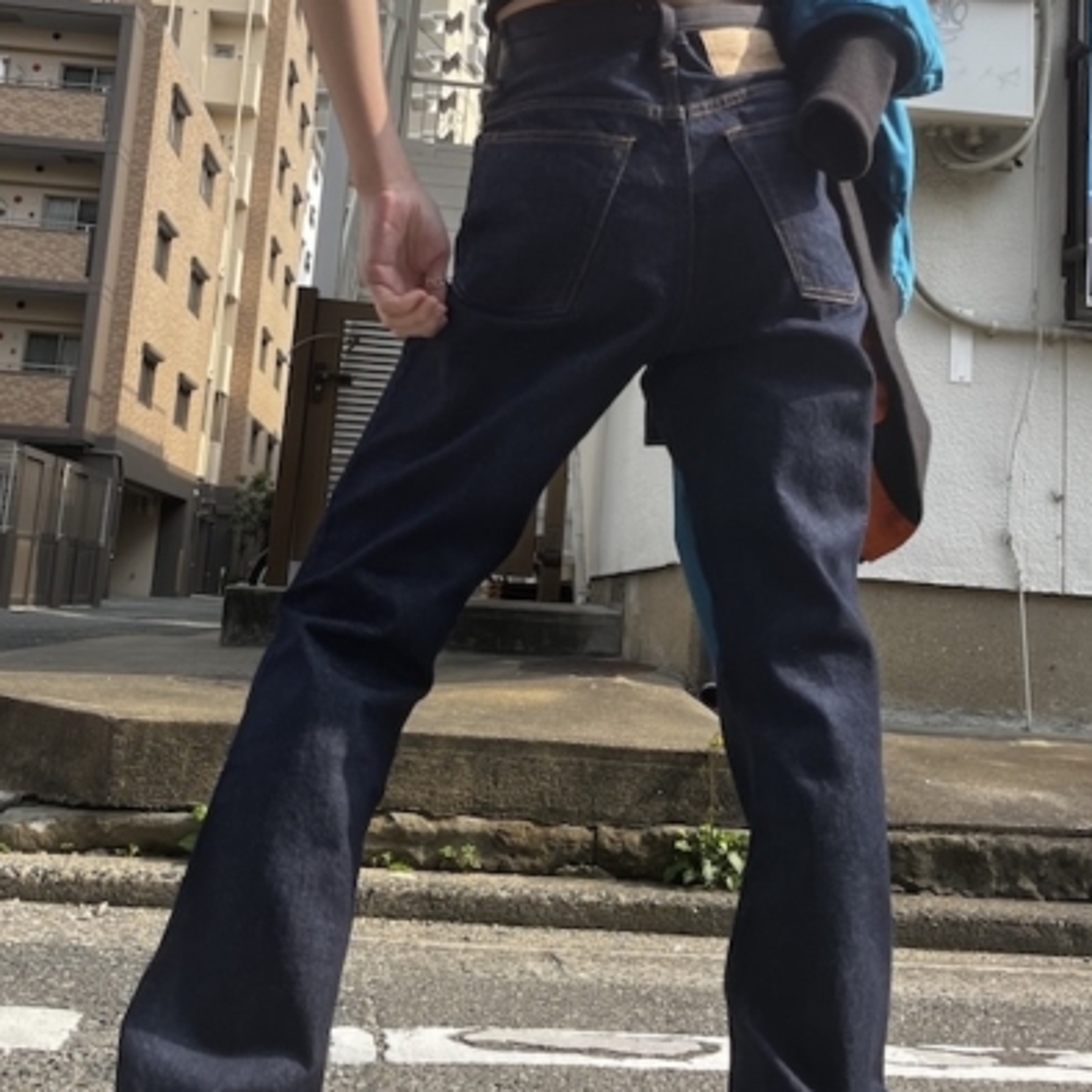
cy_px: 571
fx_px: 1106
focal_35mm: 31
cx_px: 547
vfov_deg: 52.5
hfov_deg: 52.5
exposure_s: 1/1186
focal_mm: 5.1
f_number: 1.6
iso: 50
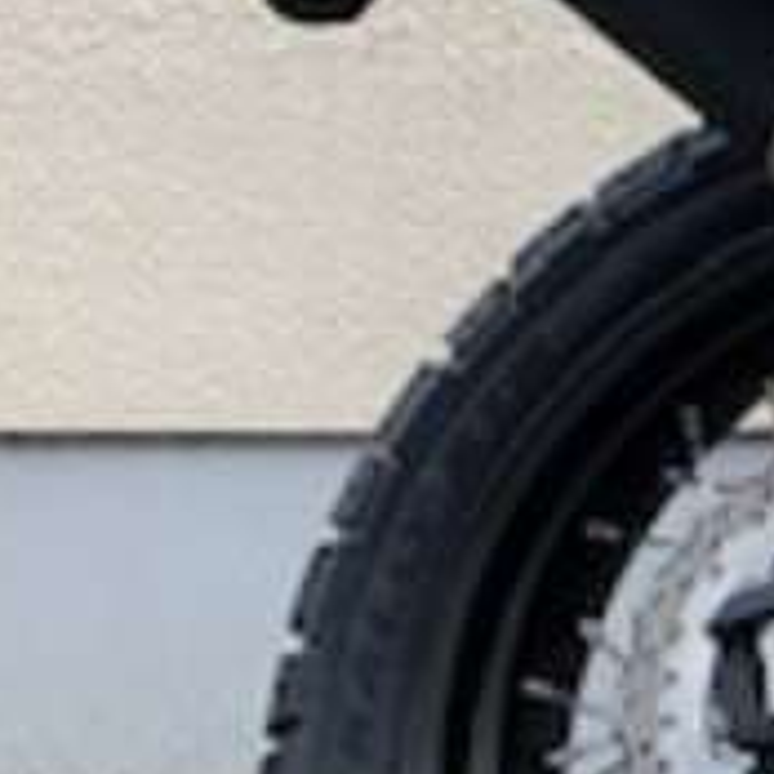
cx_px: 2580
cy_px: -93
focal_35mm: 169
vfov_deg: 10.2
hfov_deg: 8.2
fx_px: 4275
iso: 25
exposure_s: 1/123
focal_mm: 4.25
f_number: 1.8
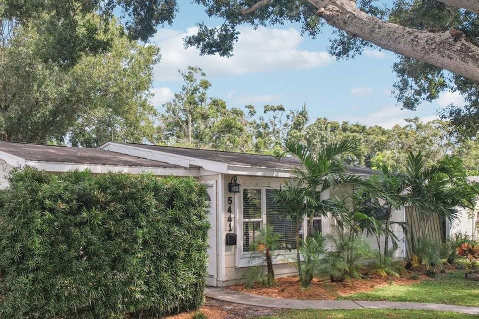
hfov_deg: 50.9
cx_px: 159
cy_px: 199
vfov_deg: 35.7
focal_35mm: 37
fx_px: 492
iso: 400
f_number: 2.8
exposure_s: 1/400
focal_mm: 8.4
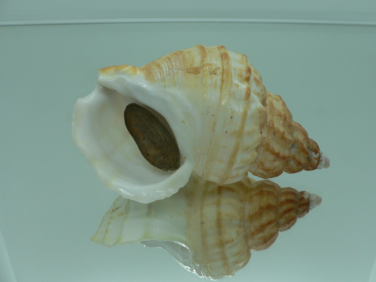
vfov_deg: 35.9
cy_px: 133
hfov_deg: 46.8
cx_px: 201
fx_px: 434
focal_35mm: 40
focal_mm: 4.6
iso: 80
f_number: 2.8
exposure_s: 1/80
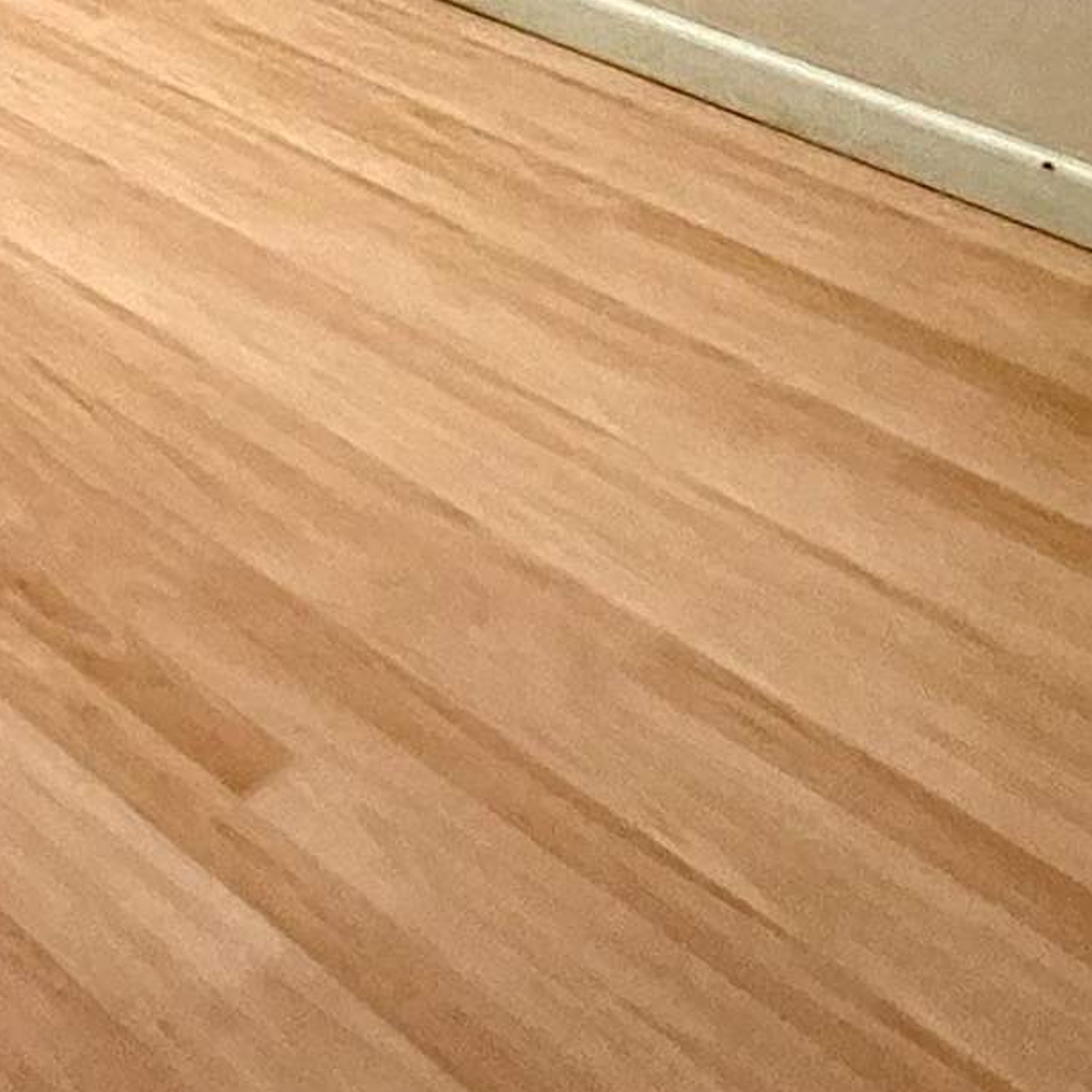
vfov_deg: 21.3
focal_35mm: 62
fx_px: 2213
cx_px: -217
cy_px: -713
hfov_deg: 25.0
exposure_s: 1/60
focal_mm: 2.22
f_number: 2.2
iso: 500
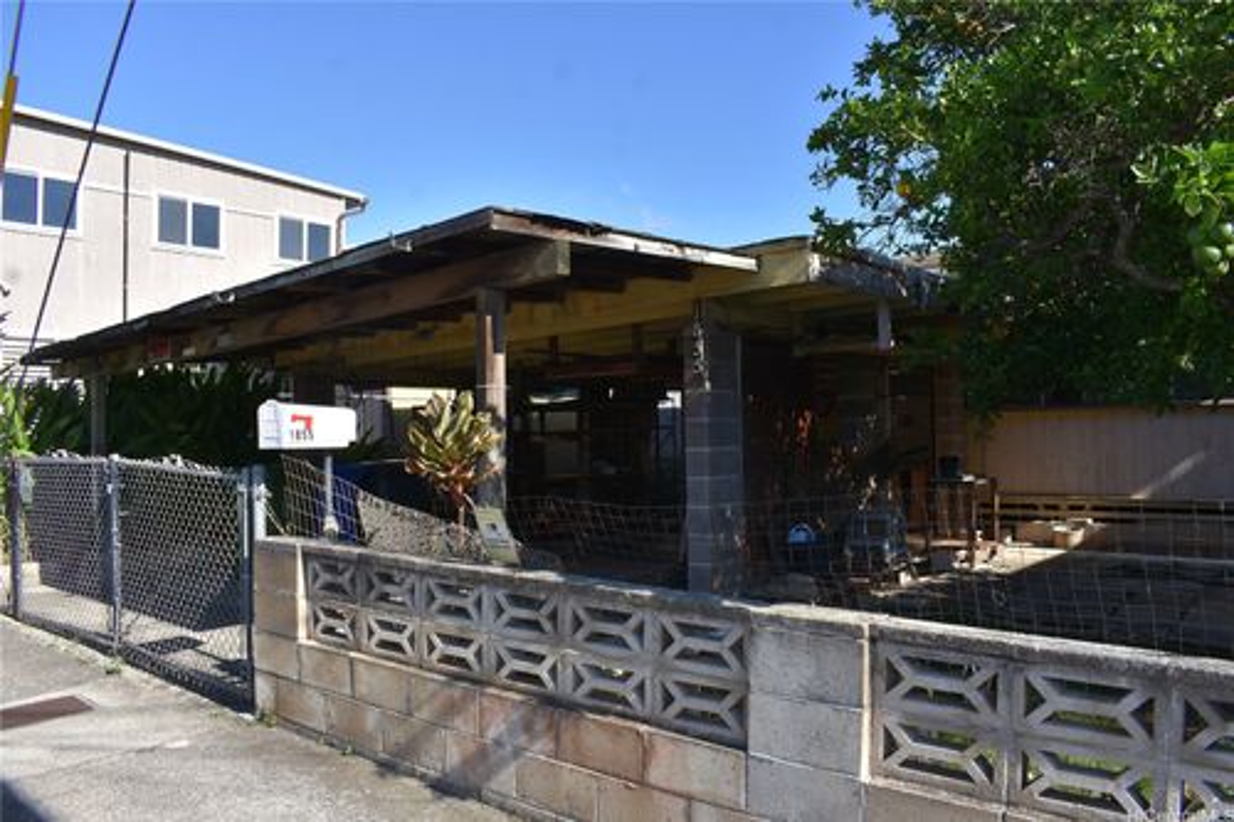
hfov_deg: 67.4
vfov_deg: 47.9
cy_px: 411
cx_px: 617
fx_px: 925
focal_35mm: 27
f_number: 7.1
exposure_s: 1/200
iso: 100
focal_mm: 18
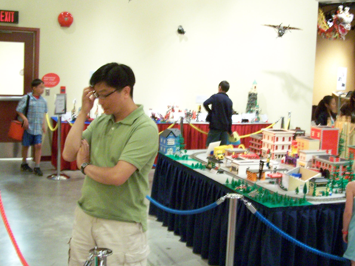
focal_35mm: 51
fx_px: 523
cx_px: 217
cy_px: 109
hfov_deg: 37.3
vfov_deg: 28.5
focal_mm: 6.3
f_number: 2.8
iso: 400
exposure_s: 1/10
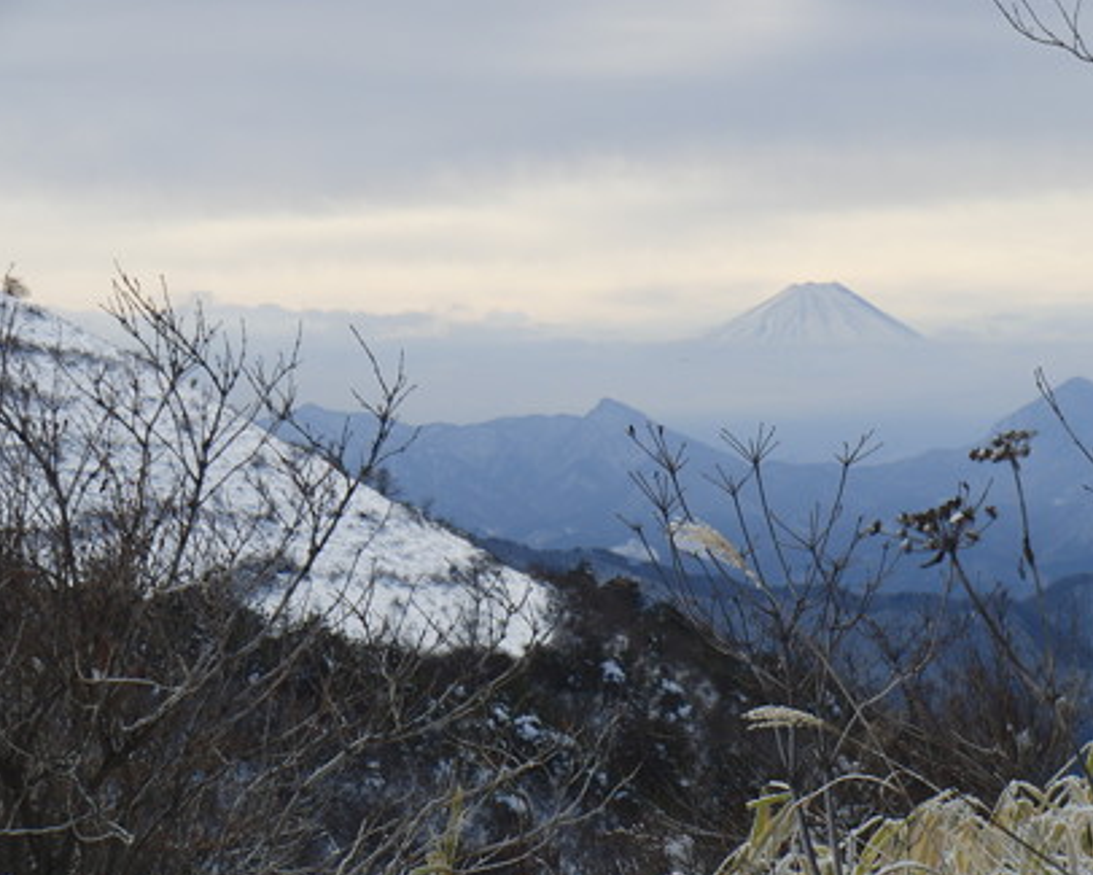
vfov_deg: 13.2
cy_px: 444
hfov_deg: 16.4
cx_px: 584
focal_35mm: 117
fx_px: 3786
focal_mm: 18.8
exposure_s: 1/800
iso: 100
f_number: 5
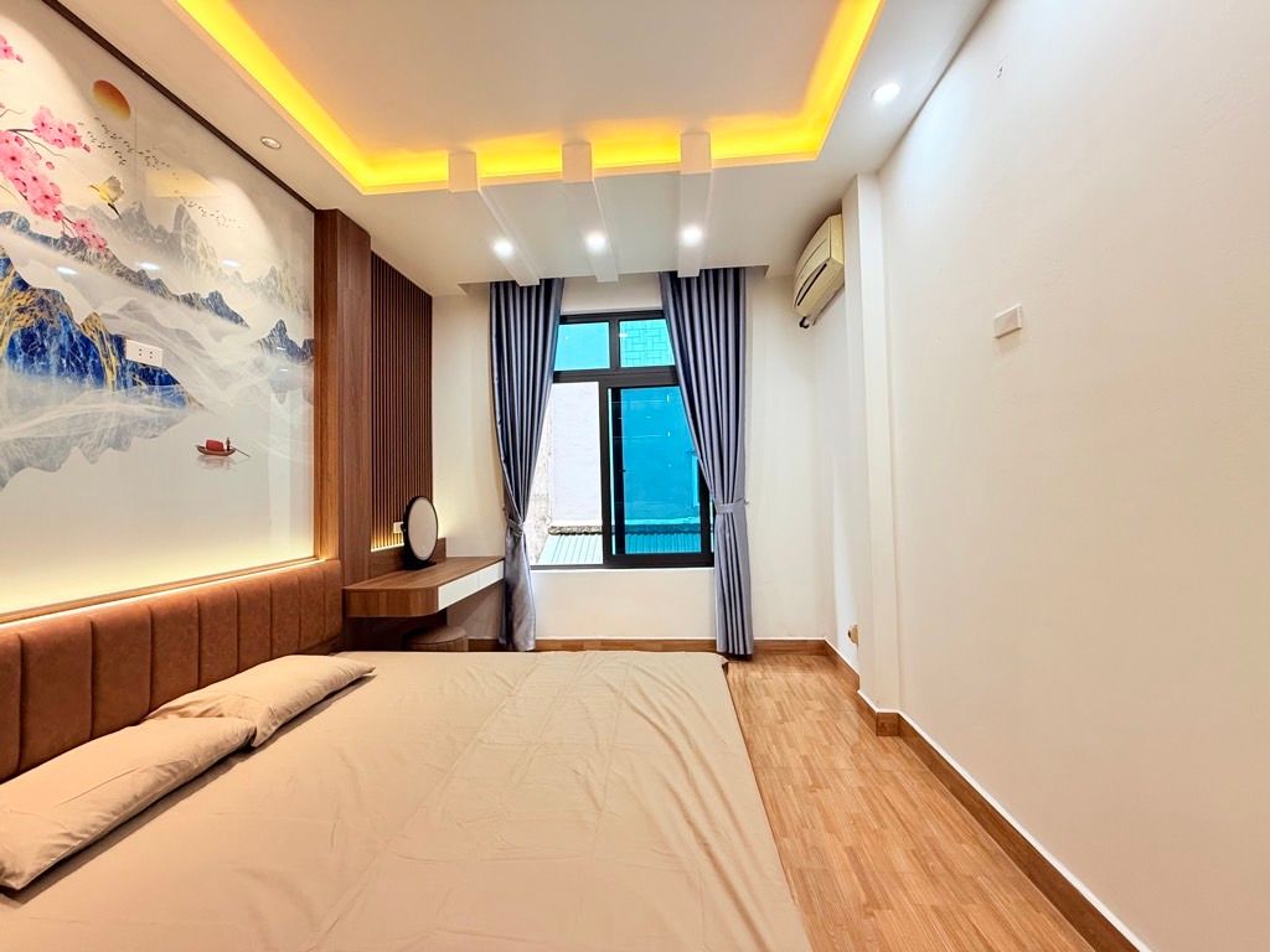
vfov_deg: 85.7
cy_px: 476
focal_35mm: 14
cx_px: 635
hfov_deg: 102.1
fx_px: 514
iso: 200
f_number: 2.2
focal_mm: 2.22
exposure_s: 1/100
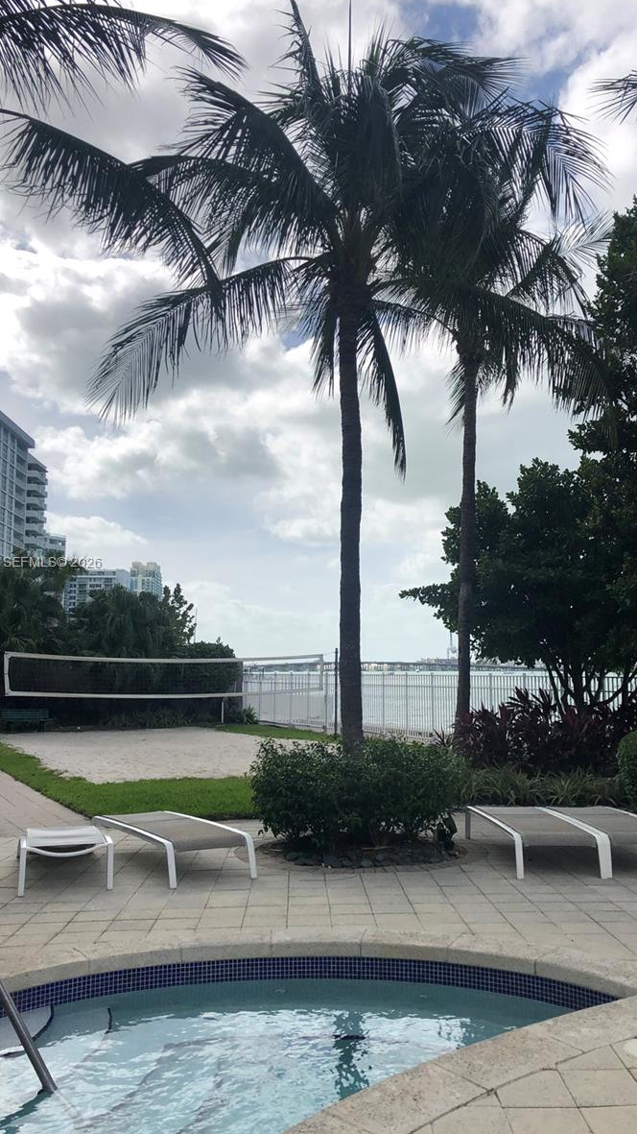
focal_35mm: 31
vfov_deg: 62.6
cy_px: 564
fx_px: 931
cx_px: 355
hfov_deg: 37.7
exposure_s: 1/4000
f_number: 1.8
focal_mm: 4
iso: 20
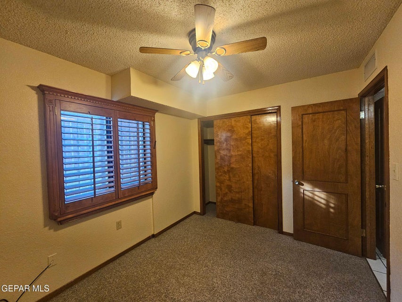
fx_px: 151
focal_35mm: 13
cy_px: 151
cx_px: 201
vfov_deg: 89.9
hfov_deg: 106.2
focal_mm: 2.2
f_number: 2.2
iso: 250
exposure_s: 1/60
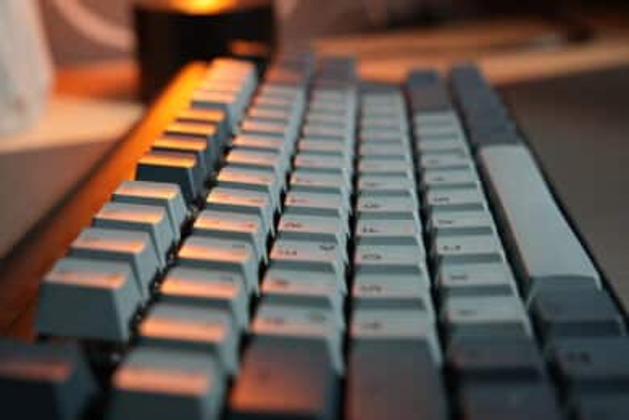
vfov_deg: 22.7
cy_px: 210
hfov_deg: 33.5
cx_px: 314
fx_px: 1047
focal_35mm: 60
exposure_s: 1/60
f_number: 8
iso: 640
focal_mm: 59.9
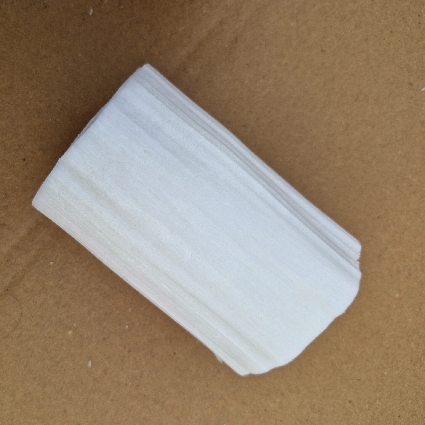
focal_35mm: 28
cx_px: 150
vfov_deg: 57.3
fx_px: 389
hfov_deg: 56.4
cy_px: 215
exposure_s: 1/204
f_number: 1.8
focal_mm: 5.54
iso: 50
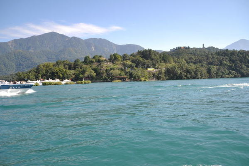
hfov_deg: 57.3
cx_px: 124
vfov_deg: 39.9
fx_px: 228
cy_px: 83
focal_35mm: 33
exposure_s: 1/640
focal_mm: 22
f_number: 3.5
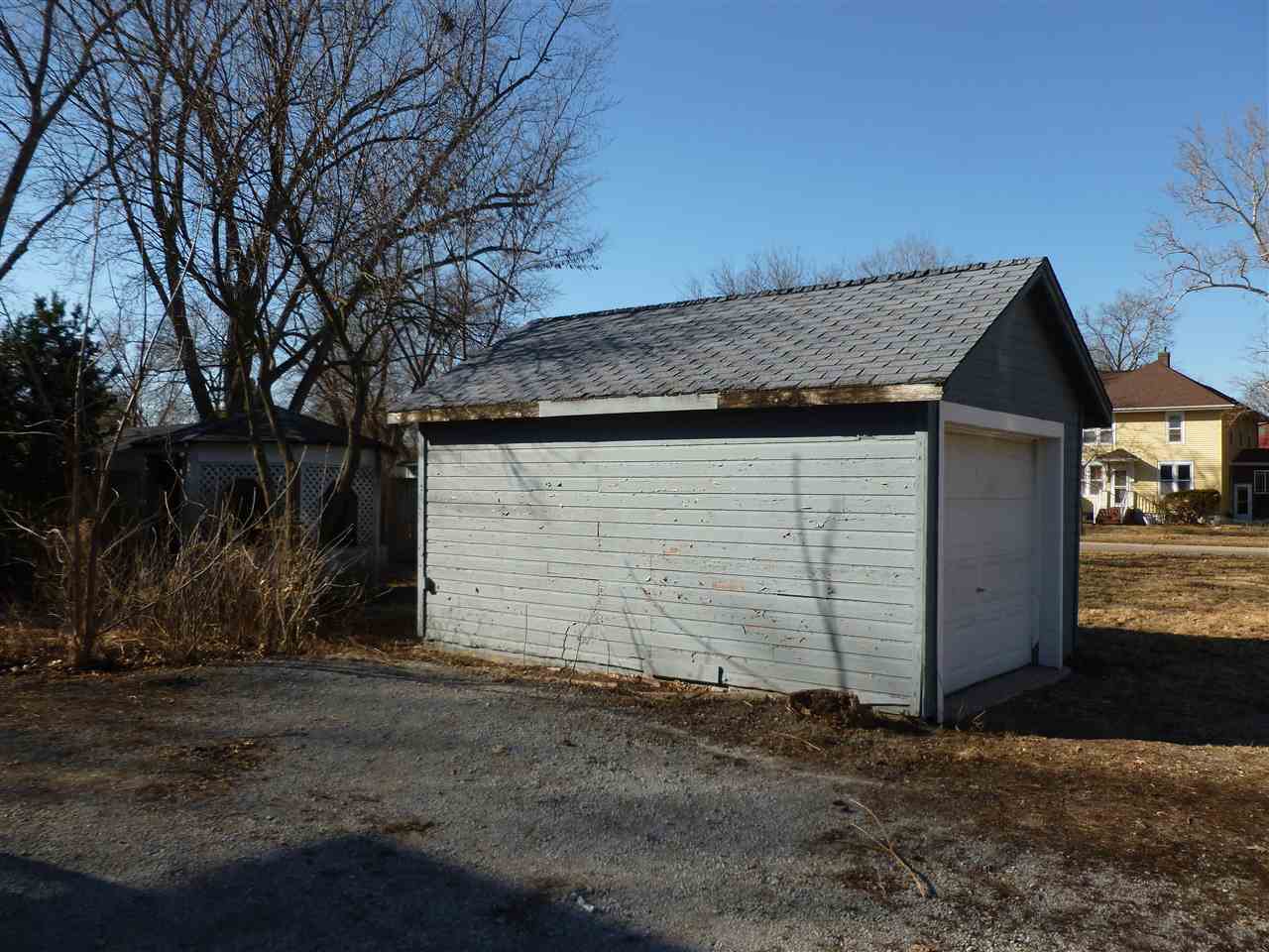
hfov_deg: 63.4
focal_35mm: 28
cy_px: 476
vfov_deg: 49.7
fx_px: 1026
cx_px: 634
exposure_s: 1/1000
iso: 100
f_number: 3.3
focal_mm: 5
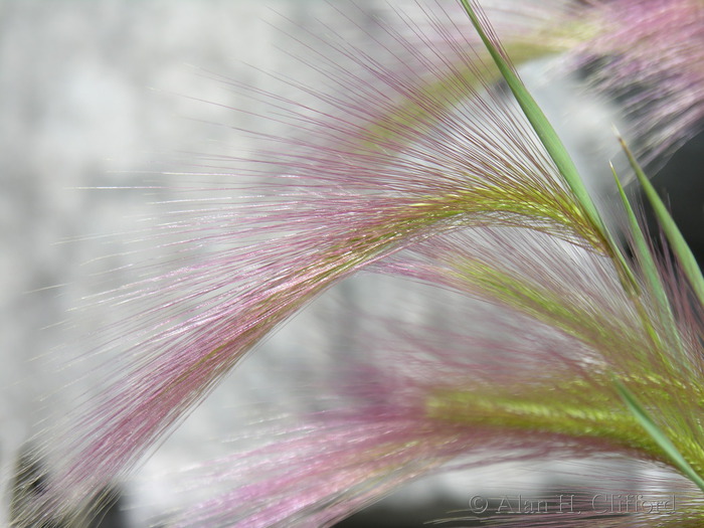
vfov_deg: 8.5
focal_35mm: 175
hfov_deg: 11.3
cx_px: 352
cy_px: 264
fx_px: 3559
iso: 50
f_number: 4
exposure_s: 1/384
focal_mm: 44.5
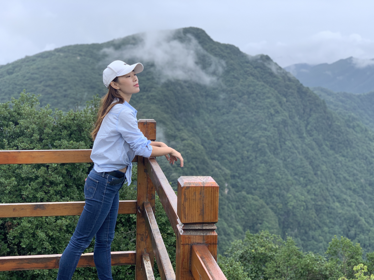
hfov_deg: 36.8
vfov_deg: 28.0
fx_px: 562
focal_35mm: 52
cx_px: 187
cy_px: 140
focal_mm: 6
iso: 16
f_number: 2.4
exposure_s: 1/494
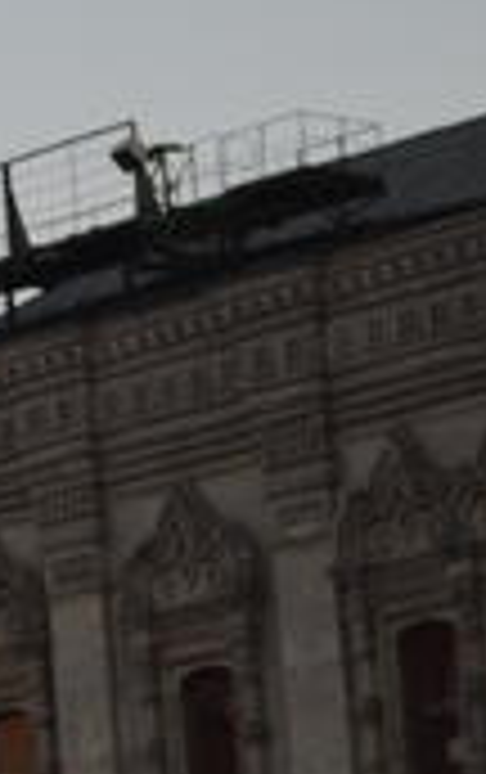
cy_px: 675
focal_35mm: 295
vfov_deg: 7.1
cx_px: -1476
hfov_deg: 4.2
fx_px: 6231
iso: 360
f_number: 5.6
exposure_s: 1/125
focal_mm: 38
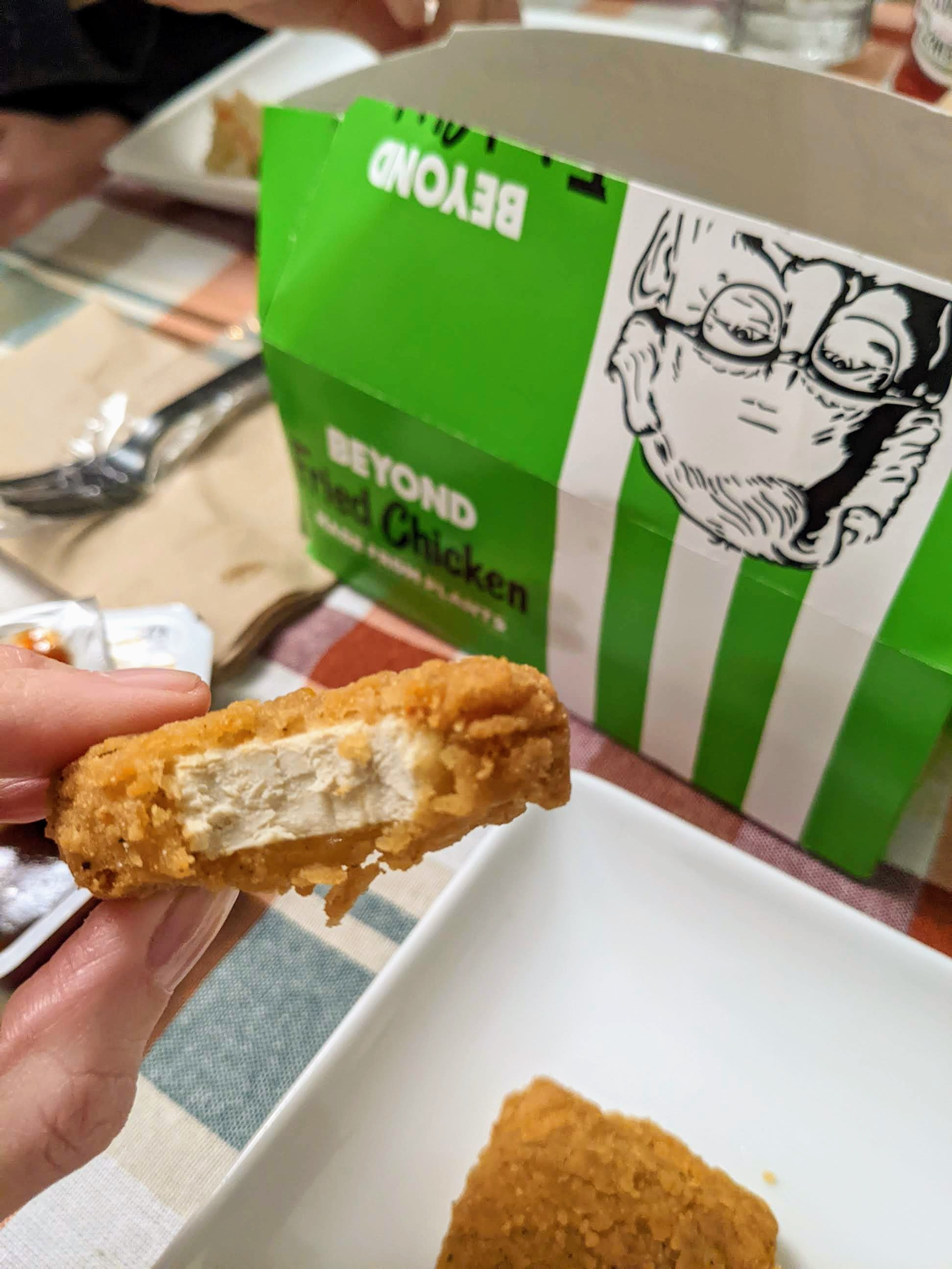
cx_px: 476
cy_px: 634
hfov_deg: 51.4
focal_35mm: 27
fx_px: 990
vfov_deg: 65.3
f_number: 1.73
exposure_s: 1/40
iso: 471
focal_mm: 4.38
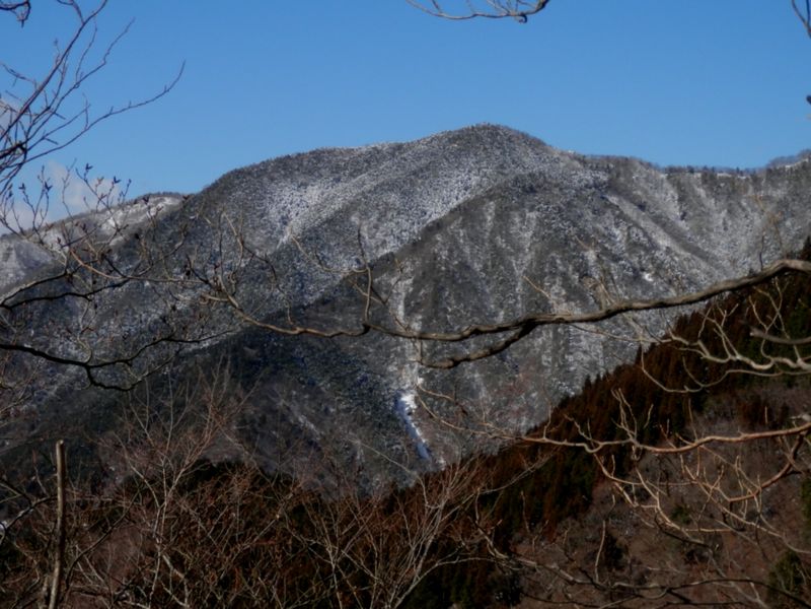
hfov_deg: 29.4
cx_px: 406
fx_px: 1546
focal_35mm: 66
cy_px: 304
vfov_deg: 22.3
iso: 80
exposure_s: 1/125
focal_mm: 11.9
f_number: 12.4
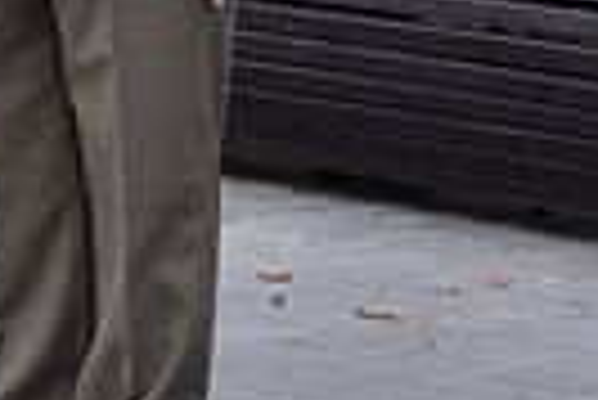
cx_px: -1178
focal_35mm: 430
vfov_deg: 3.2
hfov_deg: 4.6
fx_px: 7154
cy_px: -533
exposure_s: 1/320
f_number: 10
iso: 500
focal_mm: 45
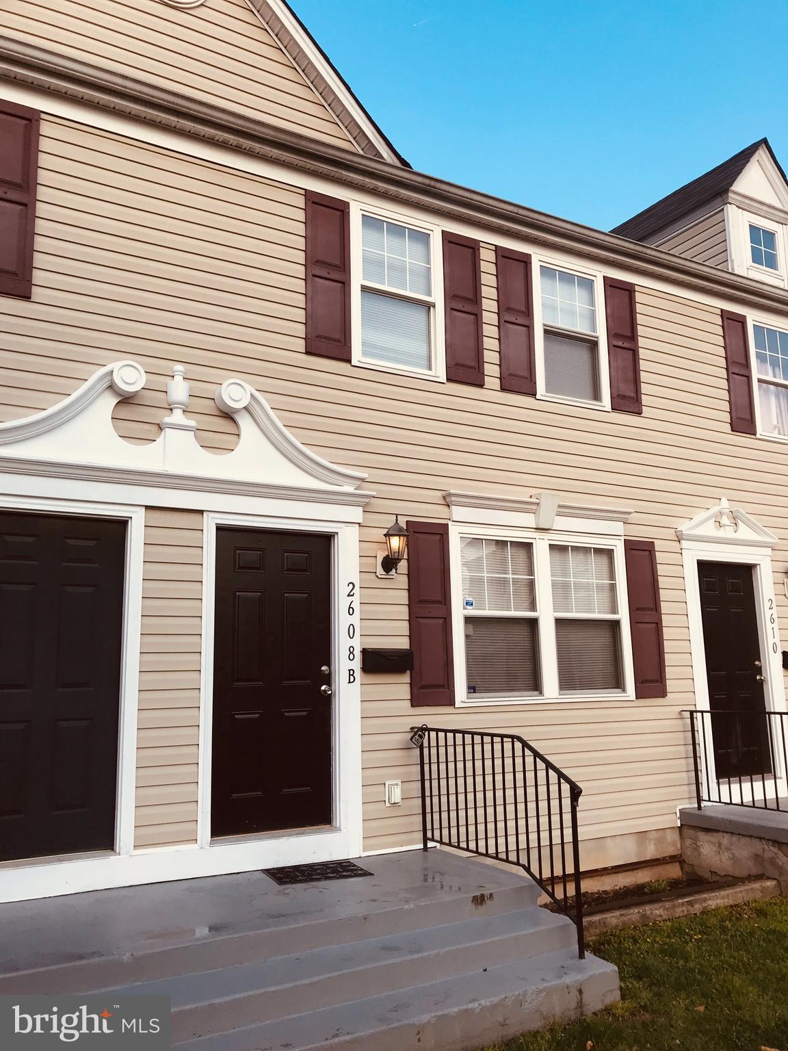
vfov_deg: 63.4
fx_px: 850
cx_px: 394
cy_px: 526
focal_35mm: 28
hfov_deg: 49.7
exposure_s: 1/1100
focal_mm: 3.99
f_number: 1.8
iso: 20
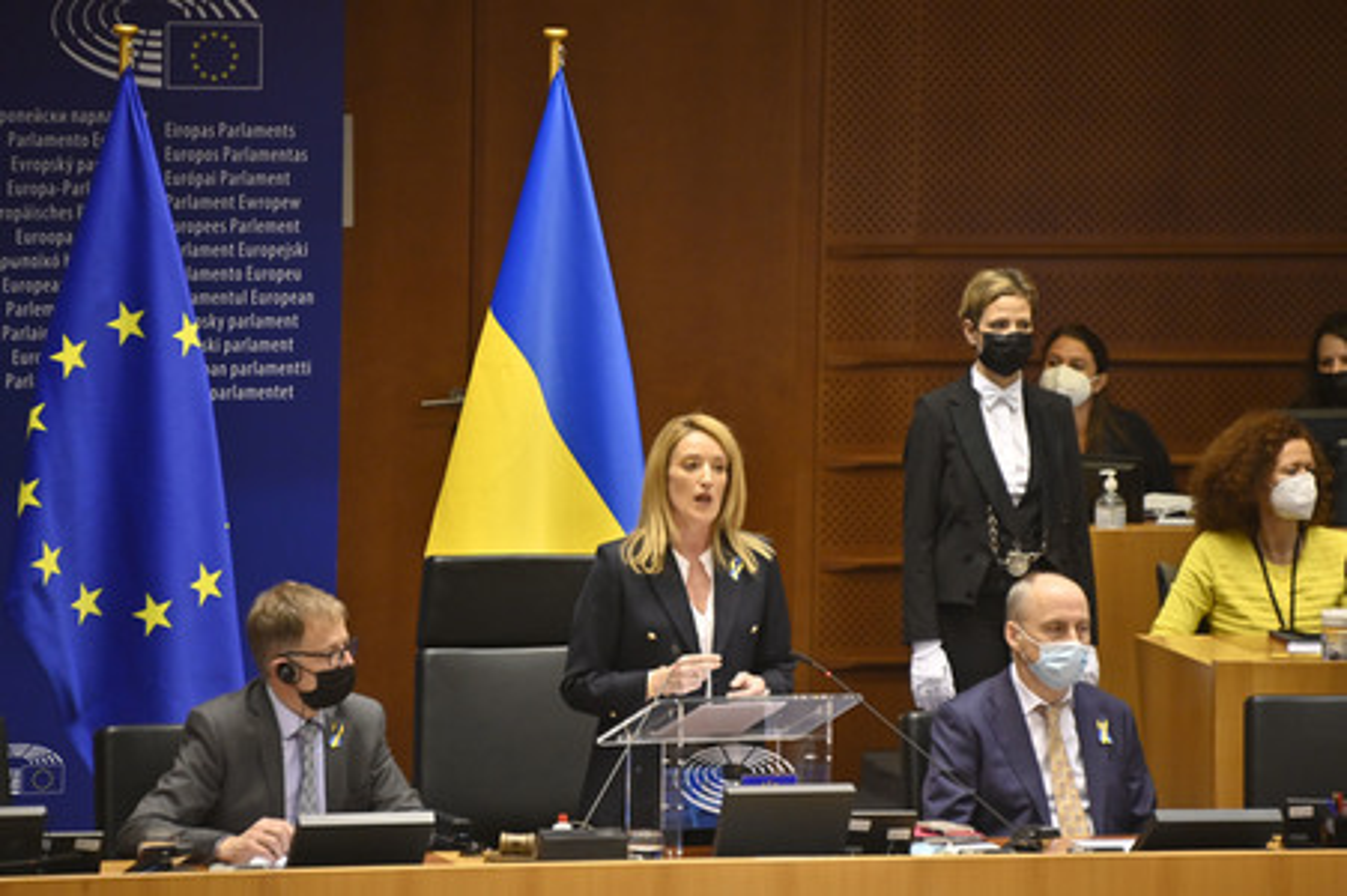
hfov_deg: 5.6
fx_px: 13834
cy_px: 448
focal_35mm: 370
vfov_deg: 3.7
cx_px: 674
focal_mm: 370
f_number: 6.3
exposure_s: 1/200
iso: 2500
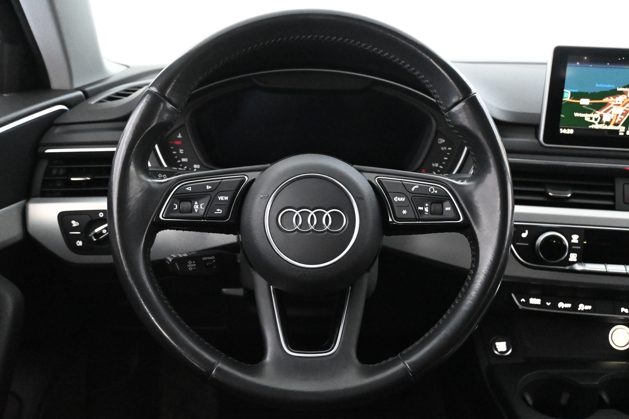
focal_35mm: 36
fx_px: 629
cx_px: 314
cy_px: 210
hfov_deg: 53.1
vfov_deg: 36.9
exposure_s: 1/40
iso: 12800
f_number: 4.2
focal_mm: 24
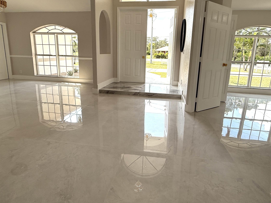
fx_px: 157
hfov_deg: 81.7
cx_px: 143
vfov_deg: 65.4
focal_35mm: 20
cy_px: 82
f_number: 2.2
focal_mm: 2.22
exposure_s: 1/709
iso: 64
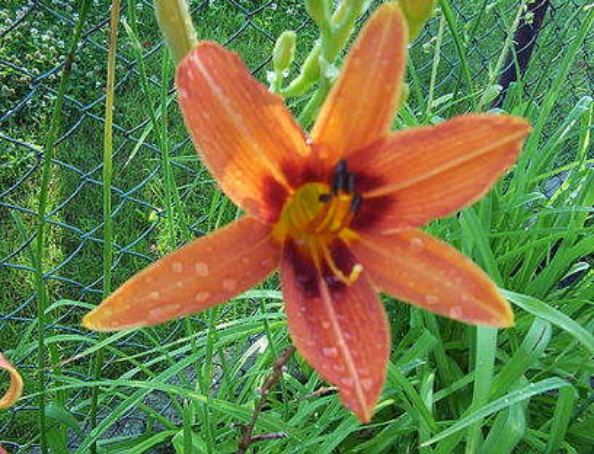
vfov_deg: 37.2
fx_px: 674
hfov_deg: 47.6
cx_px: 297
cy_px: 227
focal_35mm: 39
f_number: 3.84
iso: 100
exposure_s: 1/119
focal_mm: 5.26
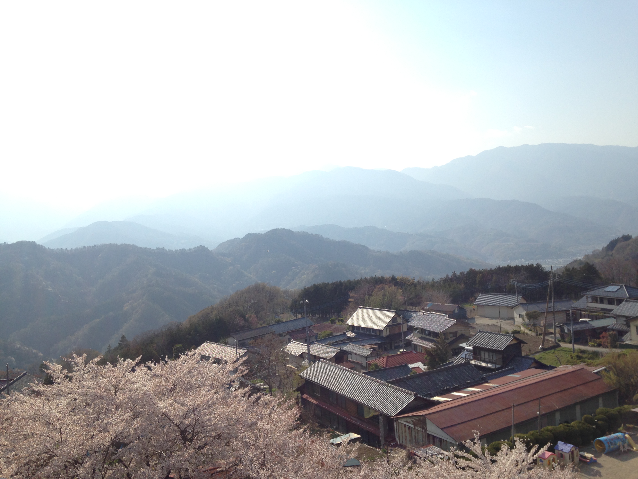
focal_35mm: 33
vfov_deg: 42.9
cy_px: 240
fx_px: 608
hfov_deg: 55.4
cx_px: 319
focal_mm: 4.12
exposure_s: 1/1642
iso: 50
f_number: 2.4
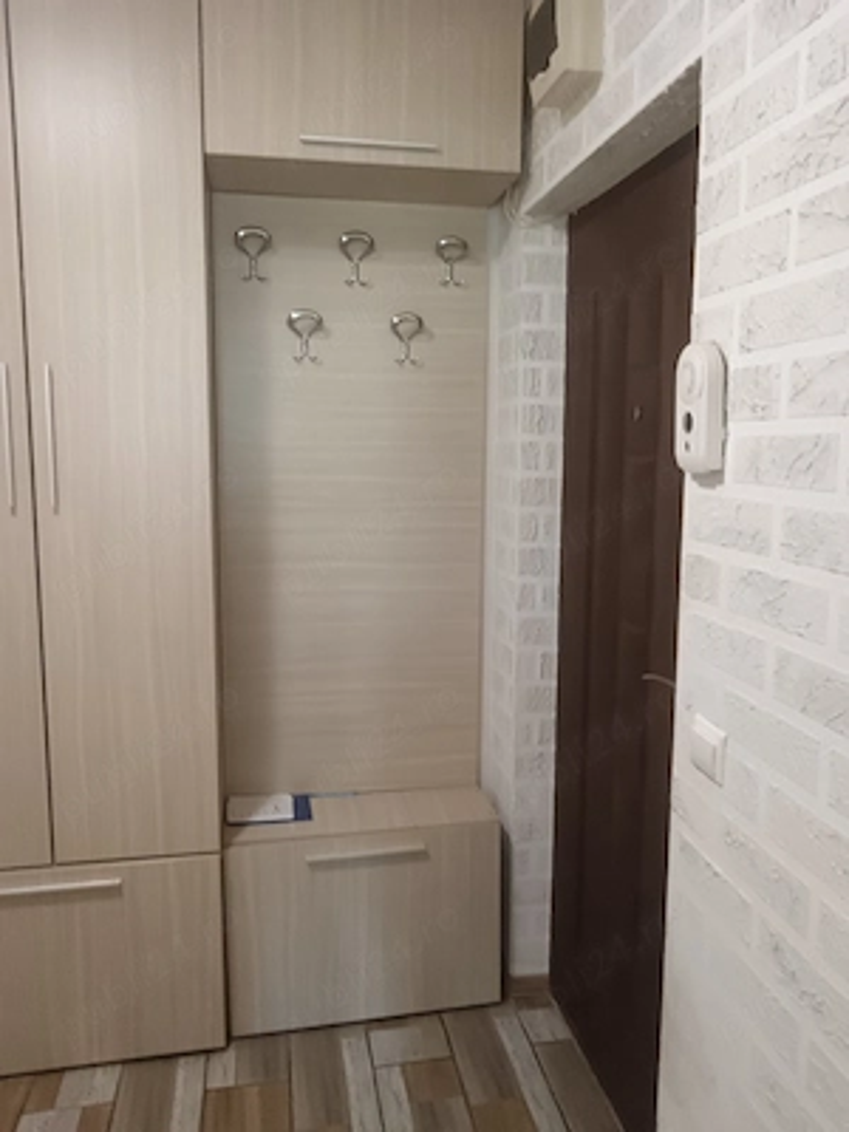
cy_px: 566
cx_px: 424
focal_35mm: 27
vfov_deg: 65.3
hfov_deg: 51.4
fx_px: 883
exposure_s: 1/25.1
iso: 1714
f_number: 1.9
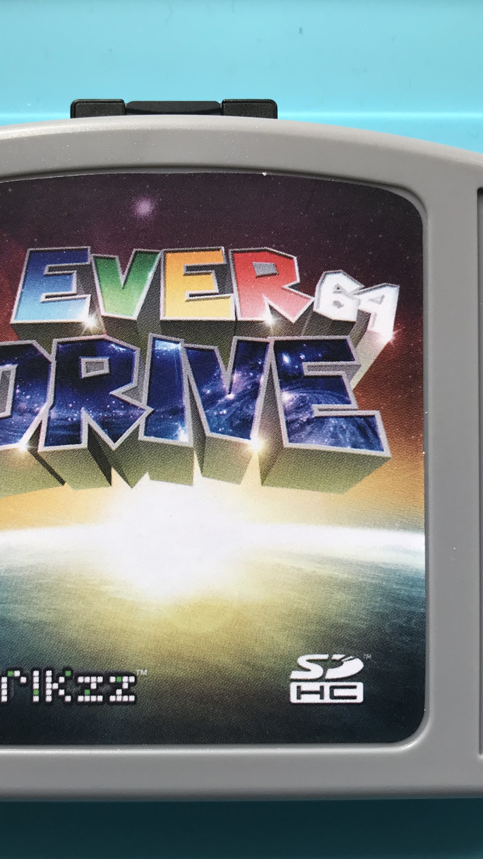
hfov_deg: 28.9
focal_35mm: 41
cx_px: 173
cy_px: 430
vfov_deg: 49.4
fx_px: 934
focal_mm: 3.99
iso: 32
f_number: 1.8
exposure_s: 1/100
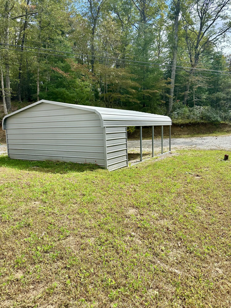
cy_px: 154
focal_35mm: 24
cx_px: 116
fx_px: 214
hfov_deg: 56.8
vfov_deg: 71.6
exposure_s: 1/2299
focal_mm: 6.86
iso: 80
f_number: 1.78
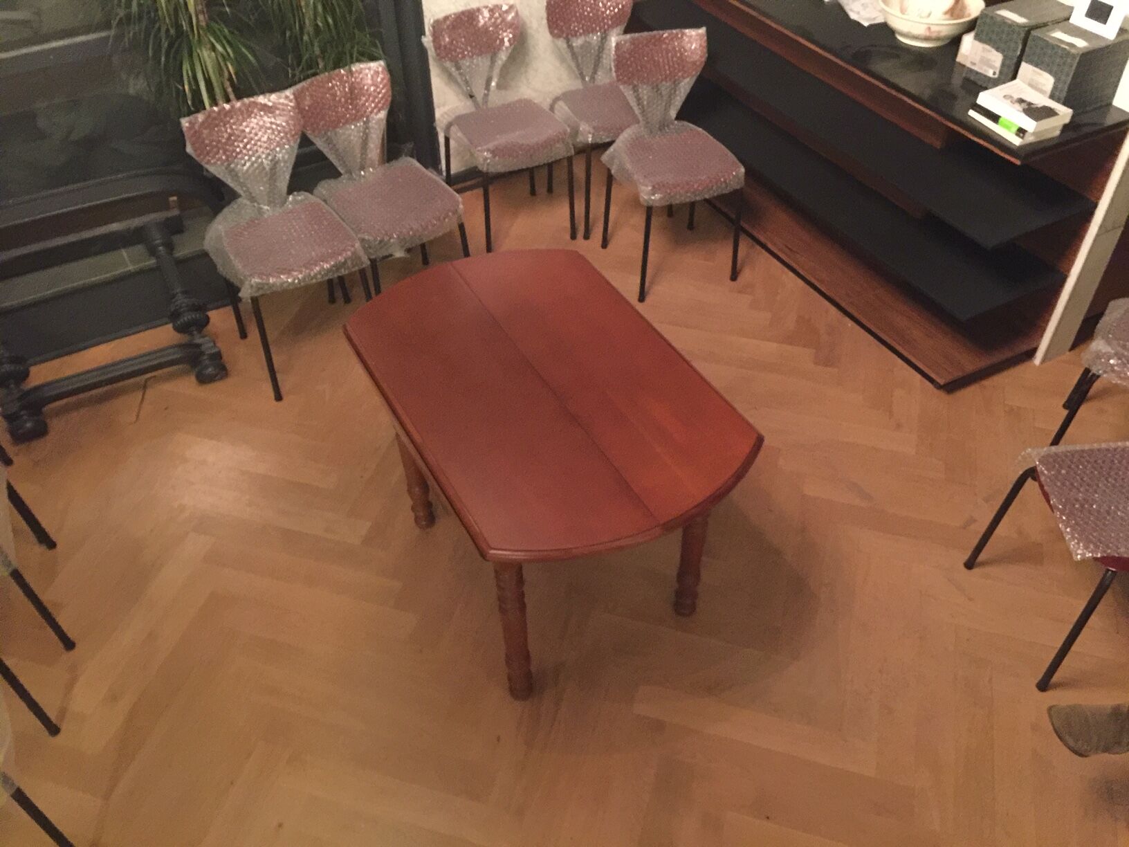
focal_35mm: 29
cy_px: 424
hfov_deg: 61.7
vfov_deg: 48.2
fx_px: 946
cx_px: 564
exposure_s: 1/4
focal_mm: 4.15
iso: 250
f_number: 2.2
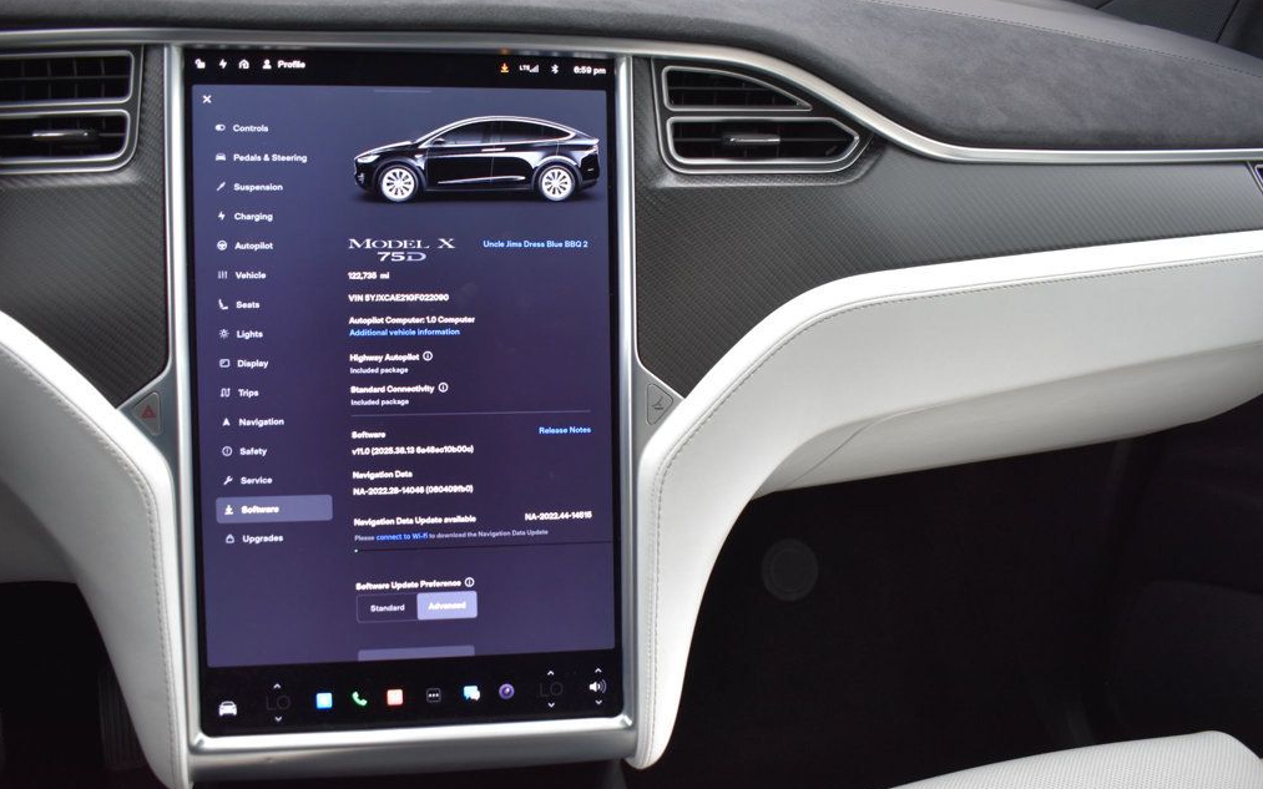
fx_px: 1170
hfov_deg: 56.7
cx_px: 635
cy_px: 421
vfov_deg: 37.3
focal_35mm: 34
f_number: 4.5
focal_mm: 22
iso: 400
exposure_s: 1/80
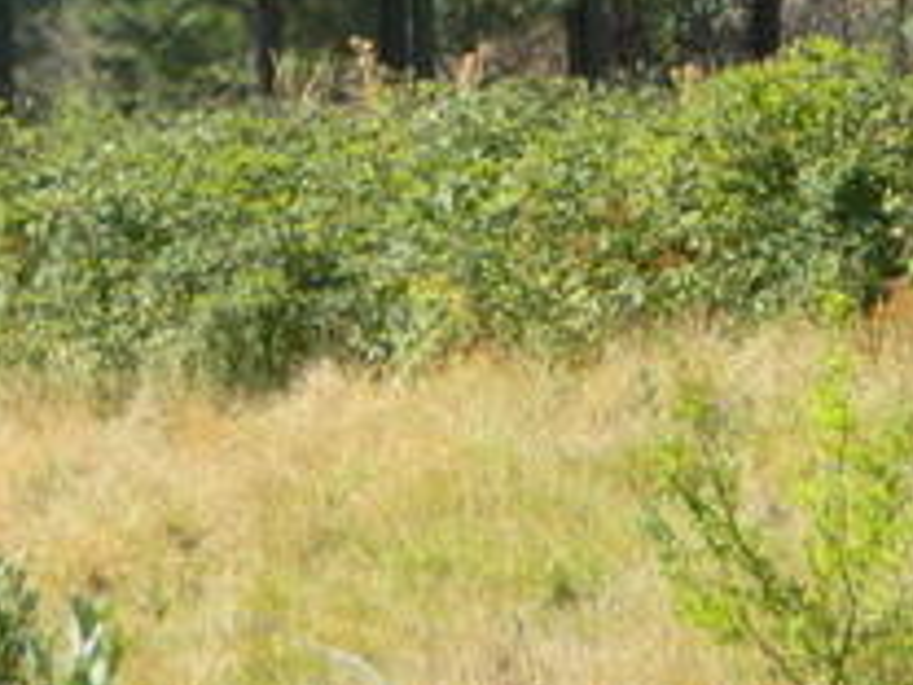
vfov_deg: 3.0
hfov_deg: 4.0
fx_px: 13082
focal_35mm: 496
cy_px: -250
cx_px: 26
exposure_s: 1/400
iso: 110
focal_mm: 23.2
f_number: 4.7
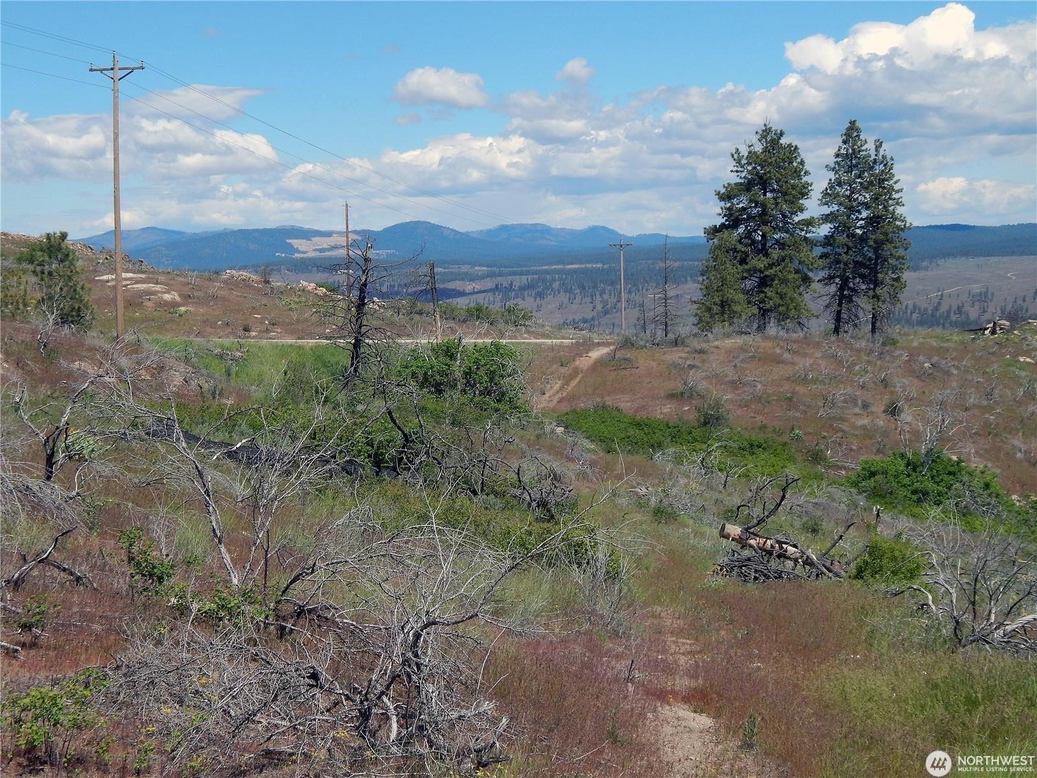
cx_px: 518
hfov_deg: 34.9
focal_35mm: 55
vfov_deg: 26.6
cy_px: 389
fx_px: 1648
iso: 125
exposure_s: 1/1500
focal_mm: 9.7
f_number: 3.8
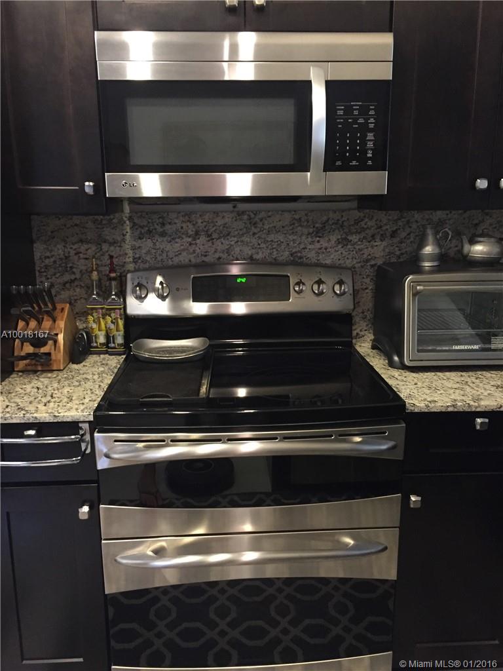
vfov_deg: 61.7
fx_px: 562
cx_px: 252
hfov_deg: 48.2
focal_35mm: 29
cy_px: 336
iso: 250
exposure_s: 1/15
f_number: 2.2
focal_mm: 4.15
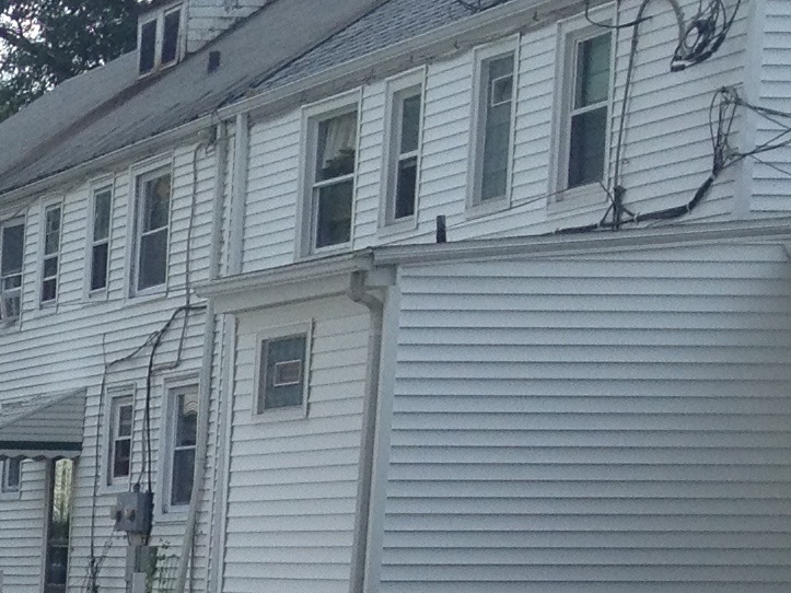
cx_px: -824
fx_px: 3610
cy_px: 1044
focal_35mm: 158
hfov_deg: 11.2
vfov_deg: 9.0
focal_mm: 4.28
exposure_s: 1/968
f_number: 2.4
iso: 50
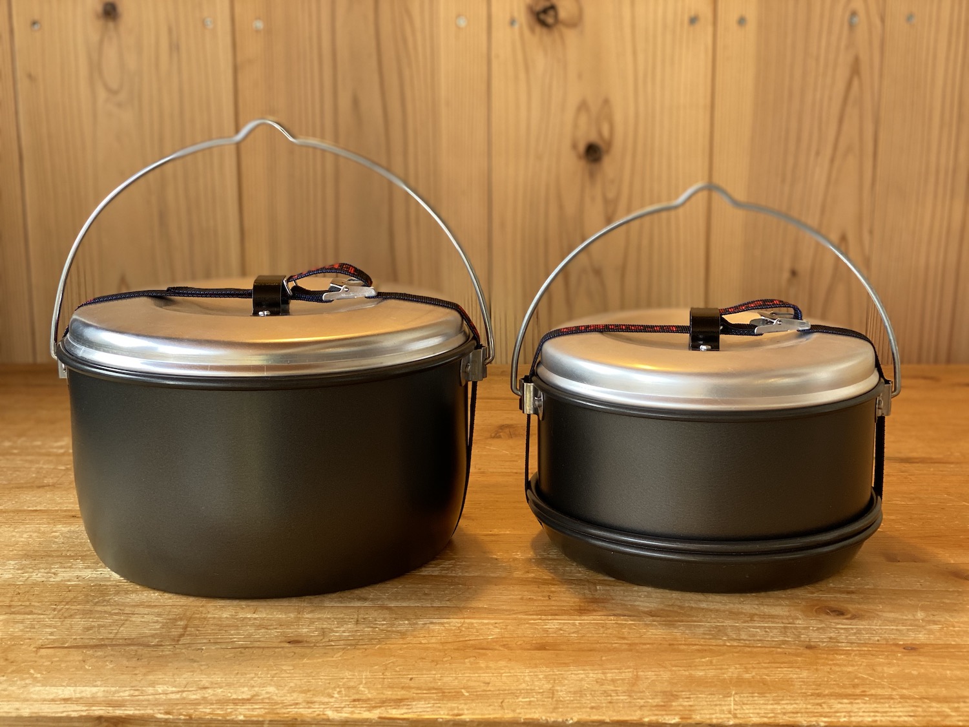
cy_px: 364
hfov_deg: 36.8
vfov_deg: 28.0
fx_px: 1456
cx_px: 484
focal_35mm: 52
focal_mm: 6
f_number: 2
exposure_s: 1/122
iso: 80
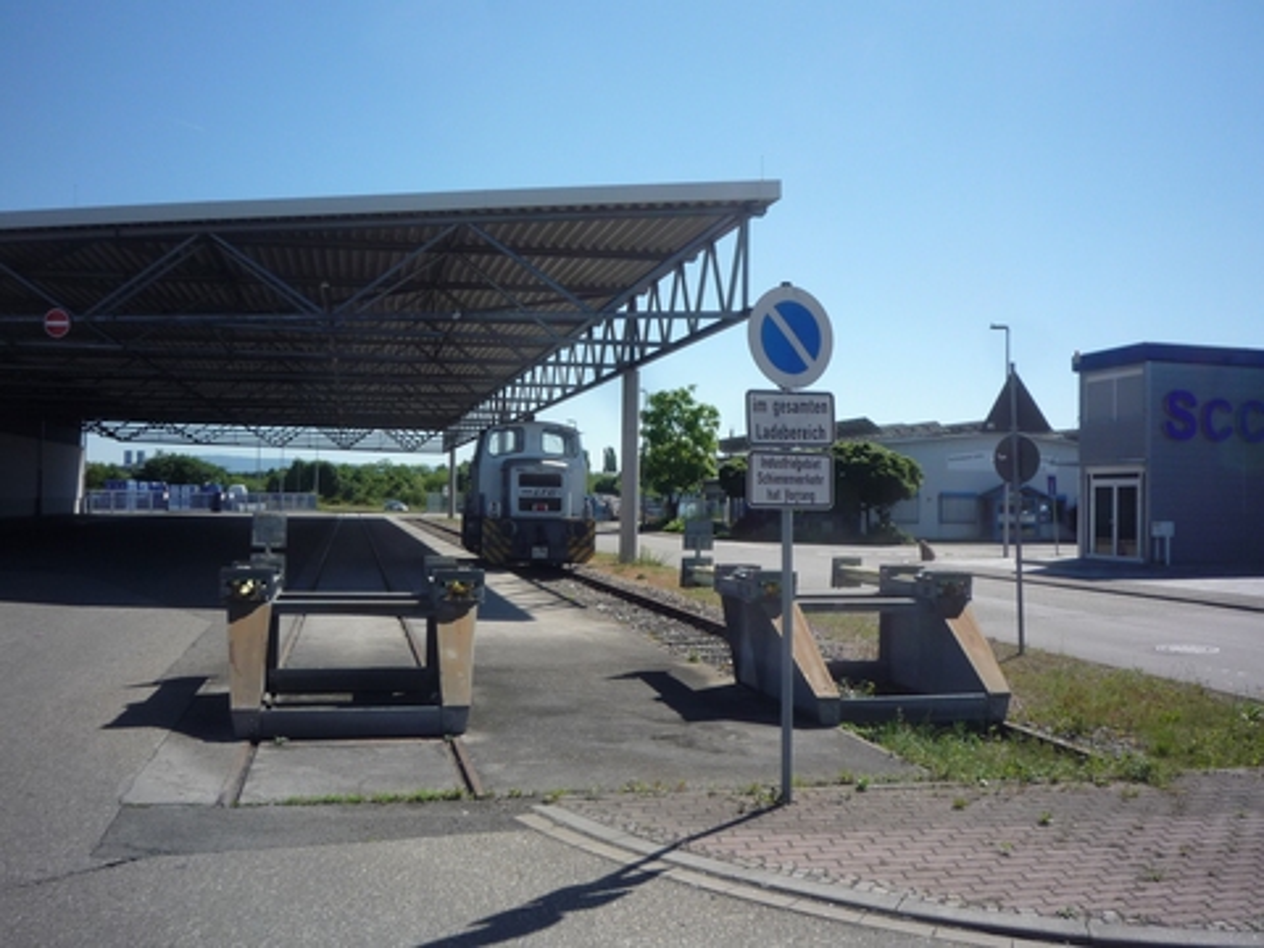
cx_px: 632
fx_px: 1168
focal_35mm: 32
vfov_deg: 44.2
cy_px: 474
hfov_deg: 56.8
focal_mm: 5.2
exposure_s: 1/400
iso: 100
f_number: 5.6
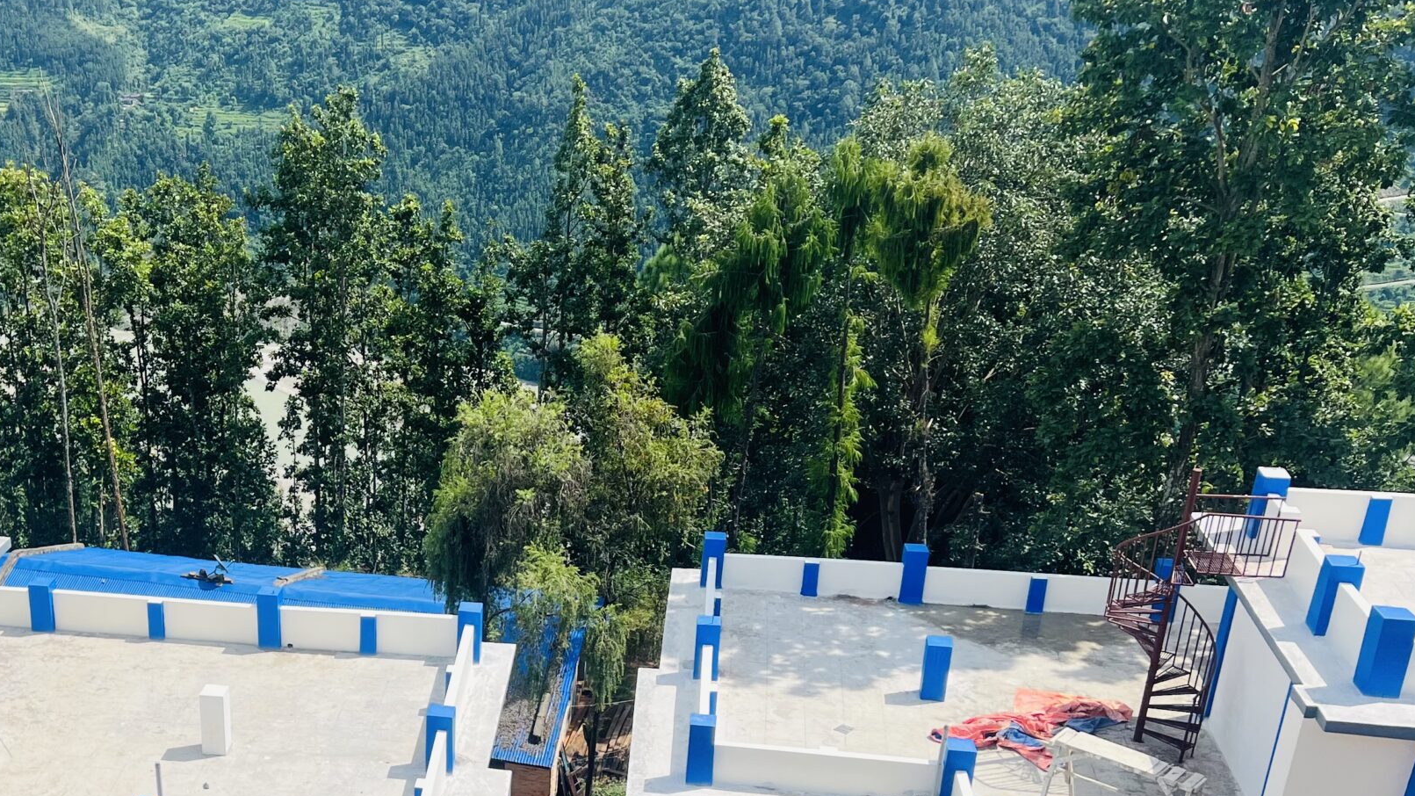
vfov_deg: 26.0
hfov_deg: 43.6
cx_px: 314
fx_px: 1688
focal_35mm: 45
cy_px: 653
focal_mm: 5.7
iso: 50
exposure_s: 1/4274
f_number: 1.5
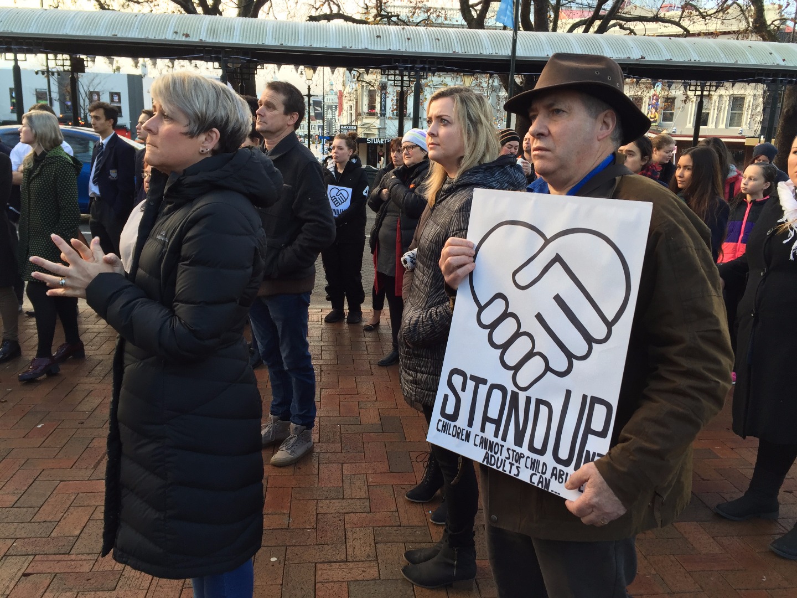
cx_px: 398
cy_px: 299
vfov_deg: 48.2
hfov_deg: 61.7
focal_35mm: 29
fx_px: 668
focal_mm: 4.15
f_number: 2.2
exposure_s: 1/50
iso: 32
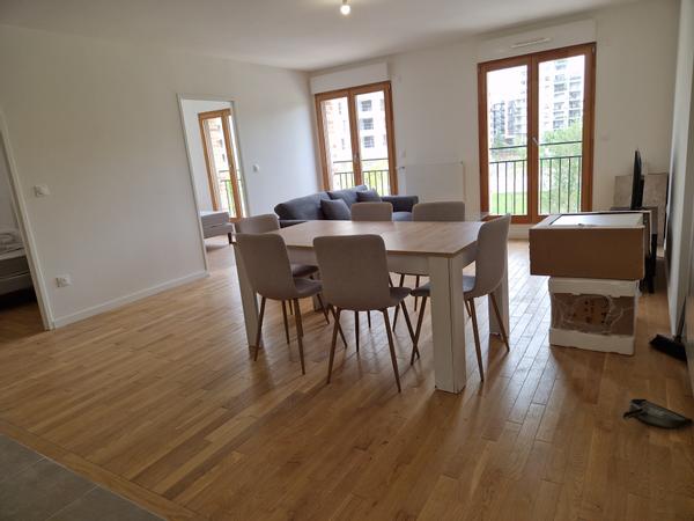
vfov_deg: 58.9
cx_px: 347
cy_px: 260
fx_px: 461
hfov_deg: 73.9
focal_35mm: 23
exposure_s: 1/180
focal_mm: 5.4
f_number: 1.8
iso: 50
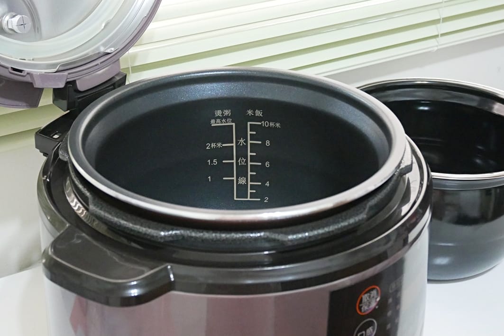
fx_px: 518
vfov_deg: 36.0
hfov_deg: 51.9
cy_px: 168
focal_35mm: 37
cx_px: 252
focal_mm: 18
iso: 3200
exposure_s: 1/50
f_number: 4.2
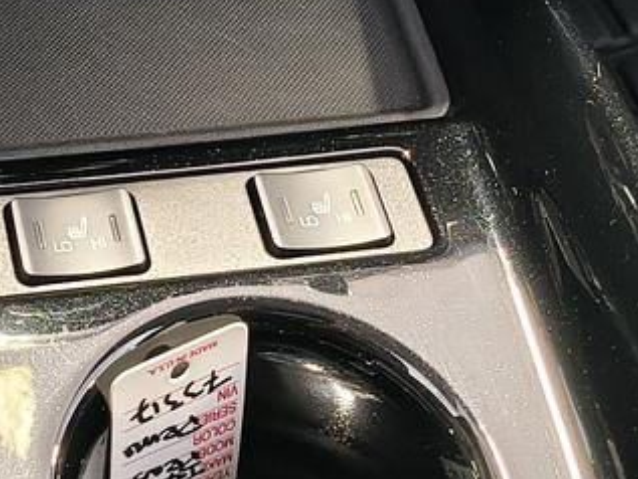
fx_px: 1788
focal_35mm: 97
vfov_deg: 14.9
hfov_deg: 19.6
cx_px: -2
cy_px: -56
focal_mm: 5.56
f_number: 1.8
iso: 2038
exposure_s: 1/30
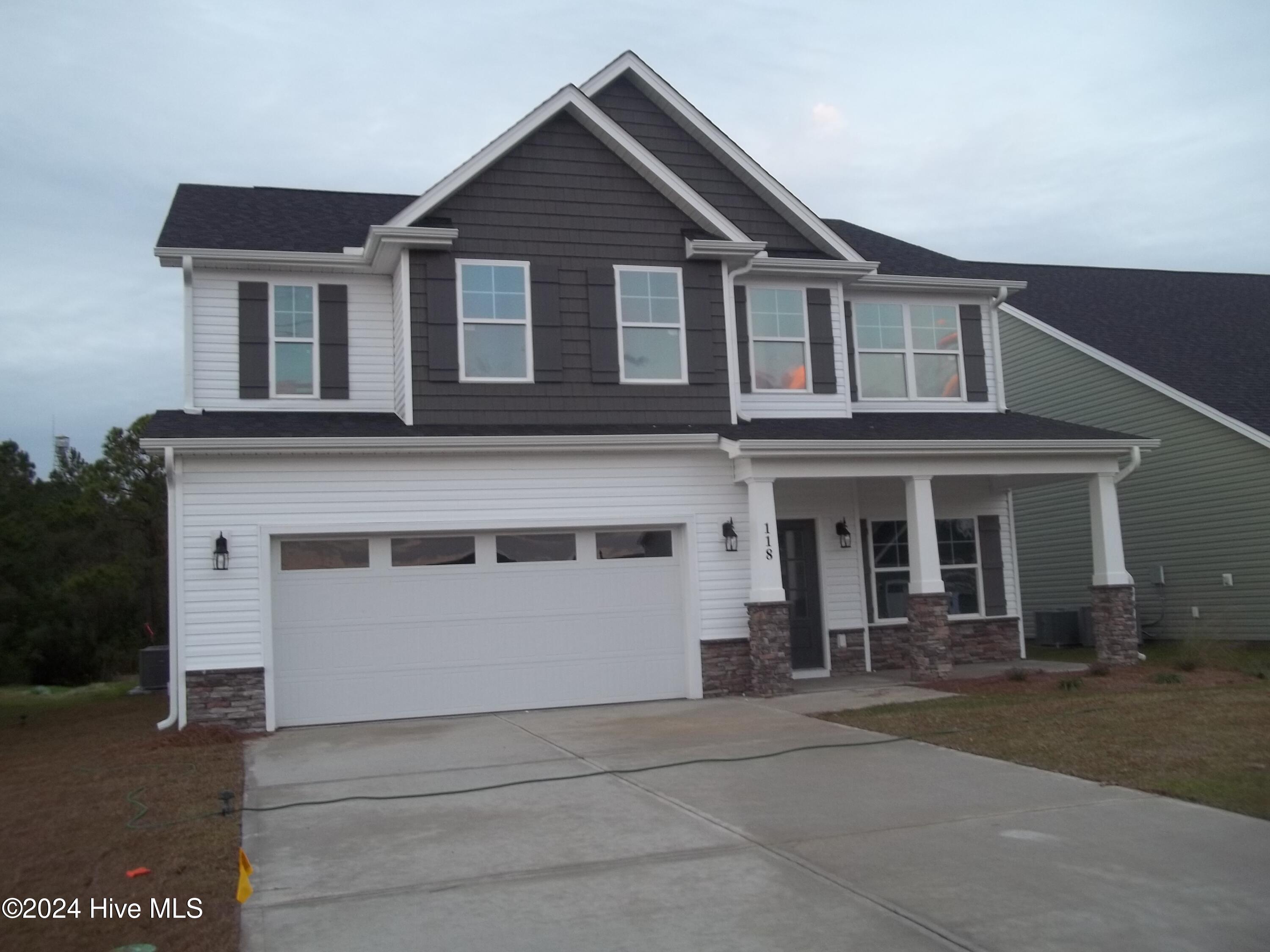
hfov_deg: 56.8
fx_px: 1174
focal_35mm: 32
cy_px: 476
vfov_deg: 44.2
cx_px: 635
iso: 64
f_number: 2.9
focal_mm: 5.7
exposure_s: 1/30
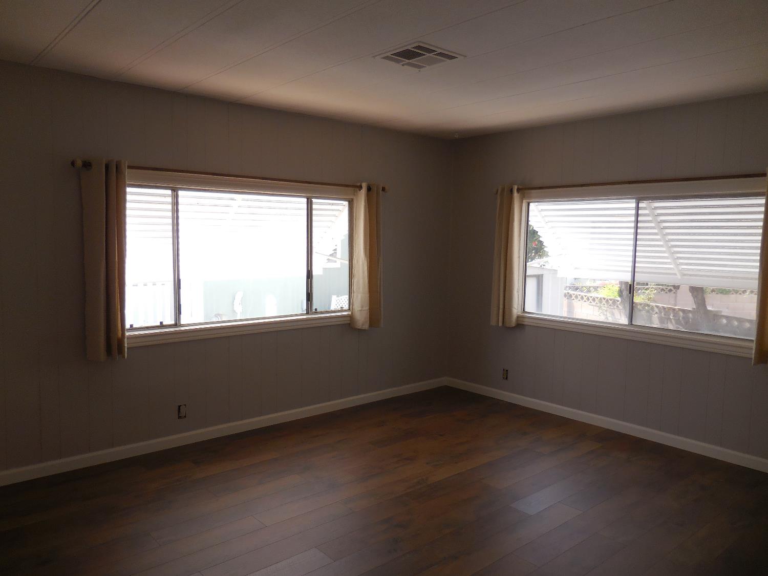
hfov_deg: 69.4
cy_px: 288
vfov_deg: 54.9
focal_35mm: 25
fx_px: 555
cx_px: 384
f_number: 3.3
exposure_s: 1/100
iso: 125
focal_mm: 4.5
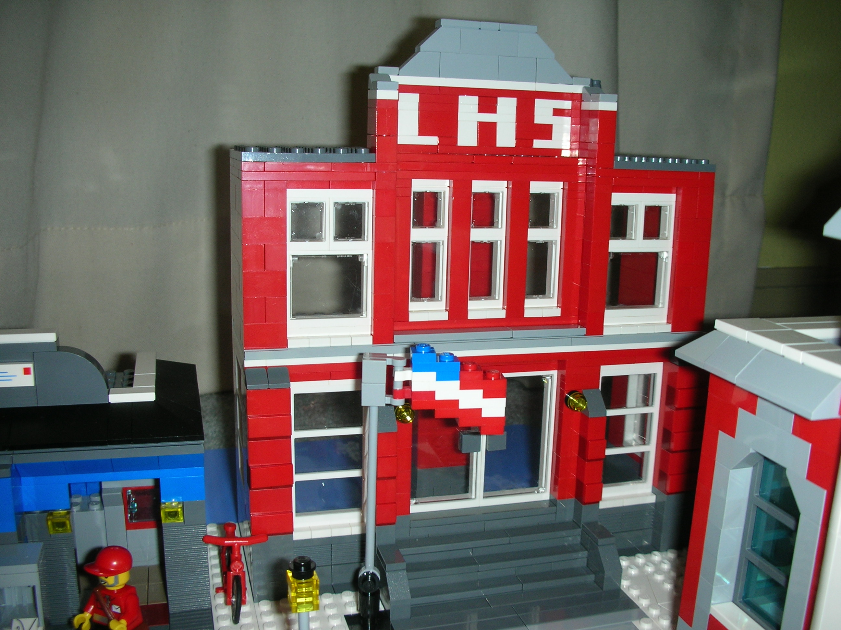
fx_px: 850
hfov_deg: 52.6
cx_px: 420
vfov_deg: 40.7
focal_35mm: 35
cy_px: 315
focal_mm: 5.8
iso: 50
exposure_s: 1/60.1
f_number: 3
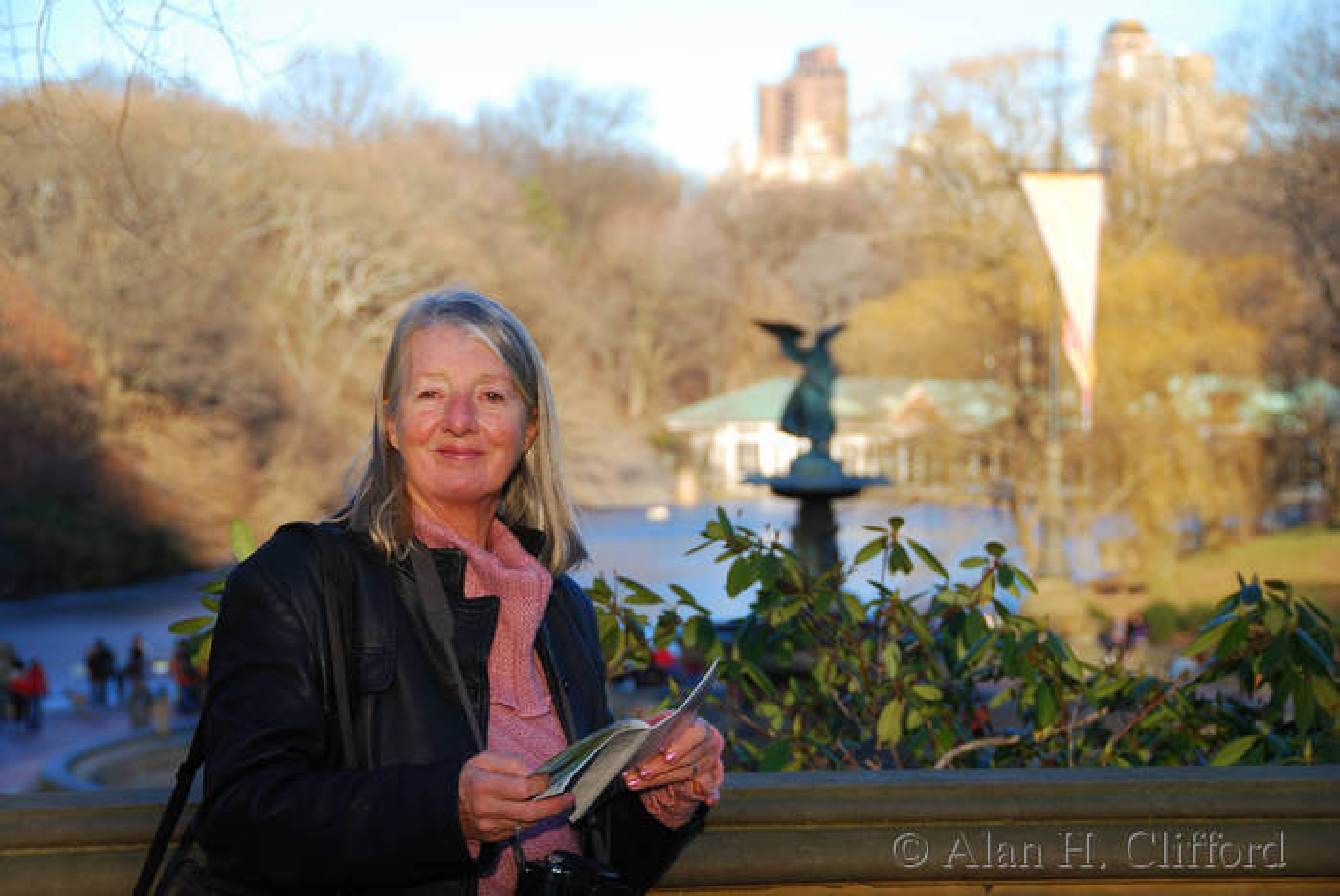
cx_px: 670
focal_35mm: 98
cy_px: 448
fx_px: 3632
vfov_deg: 14.1
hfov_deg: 20.9
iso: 100
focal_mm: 65
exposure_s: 1/160
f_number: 5
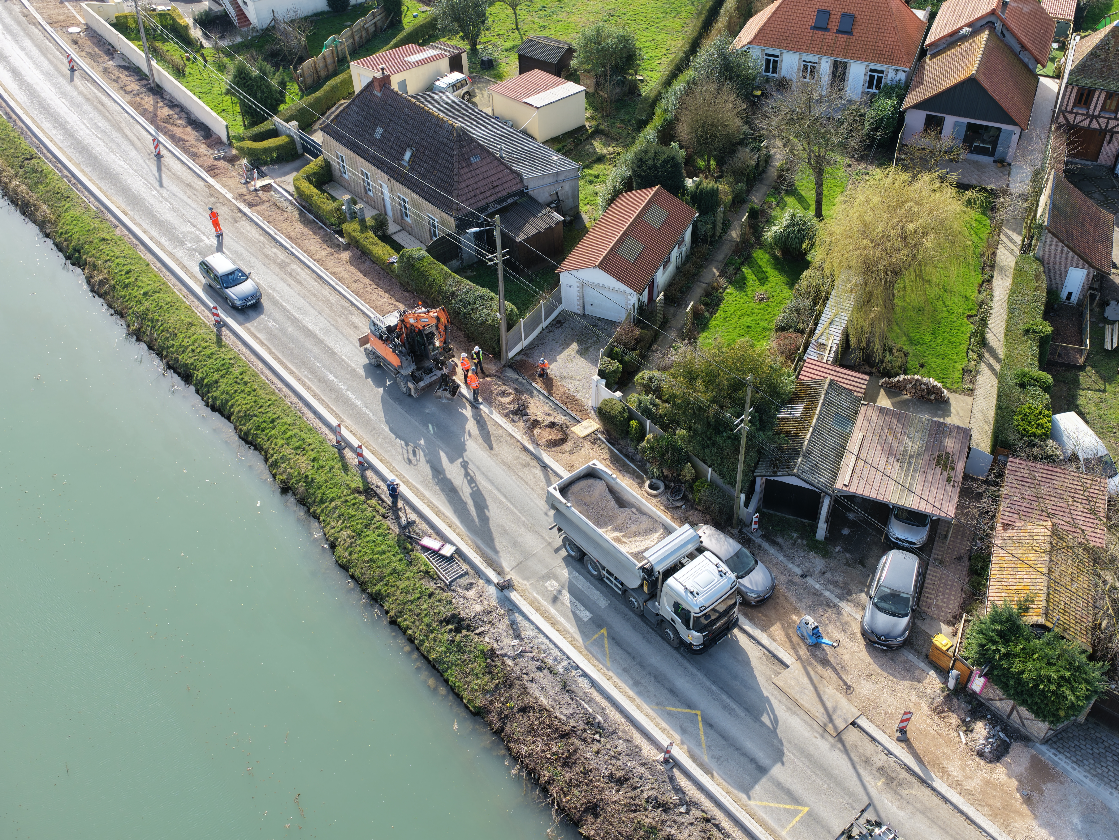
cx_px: 614
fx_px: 1002
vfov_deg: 45.4
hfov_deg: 58.2
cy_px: 419
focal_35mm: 31
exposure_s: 1/400
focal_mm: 14.45
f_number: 2.8
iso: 100
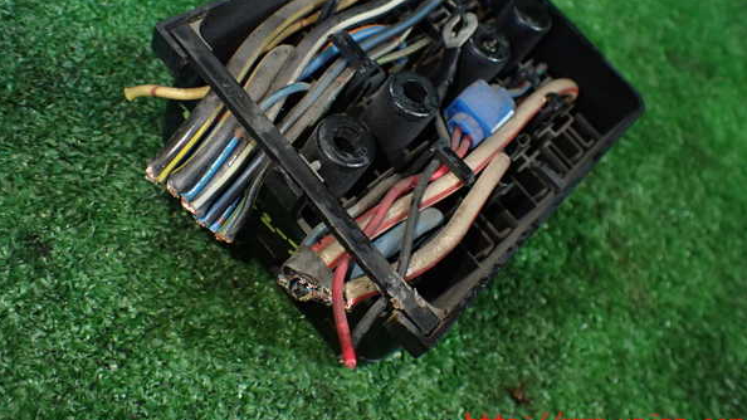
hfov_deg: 59.5
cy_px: 158
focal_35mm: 33
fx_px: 654
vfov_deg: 35.4
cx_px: 372
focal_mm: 5.4
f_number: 2.3
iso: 640
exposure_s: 1/125
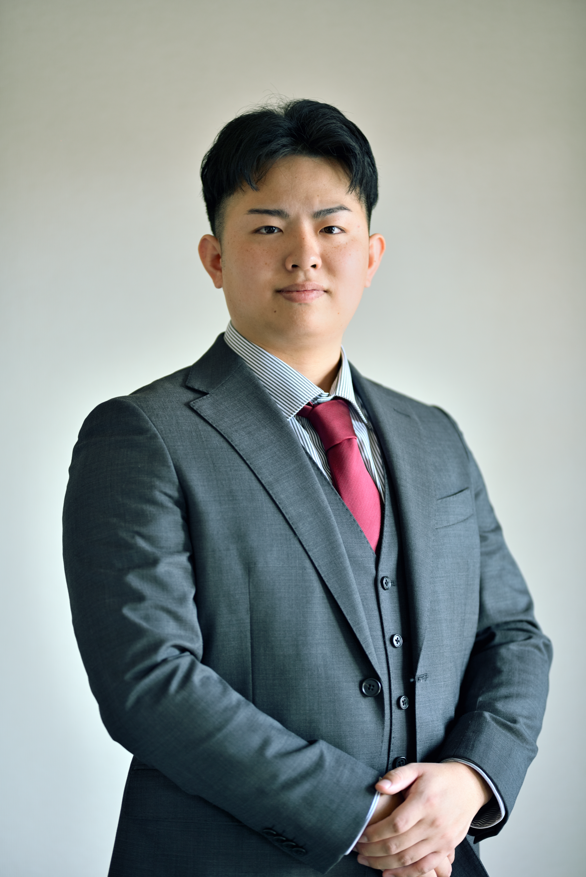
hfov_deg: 16.1
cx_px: 293
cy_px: 438
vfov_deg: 23.9
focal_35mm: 85
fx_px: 2073
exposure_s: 1/125
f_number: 1.8
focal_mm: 85
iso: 100
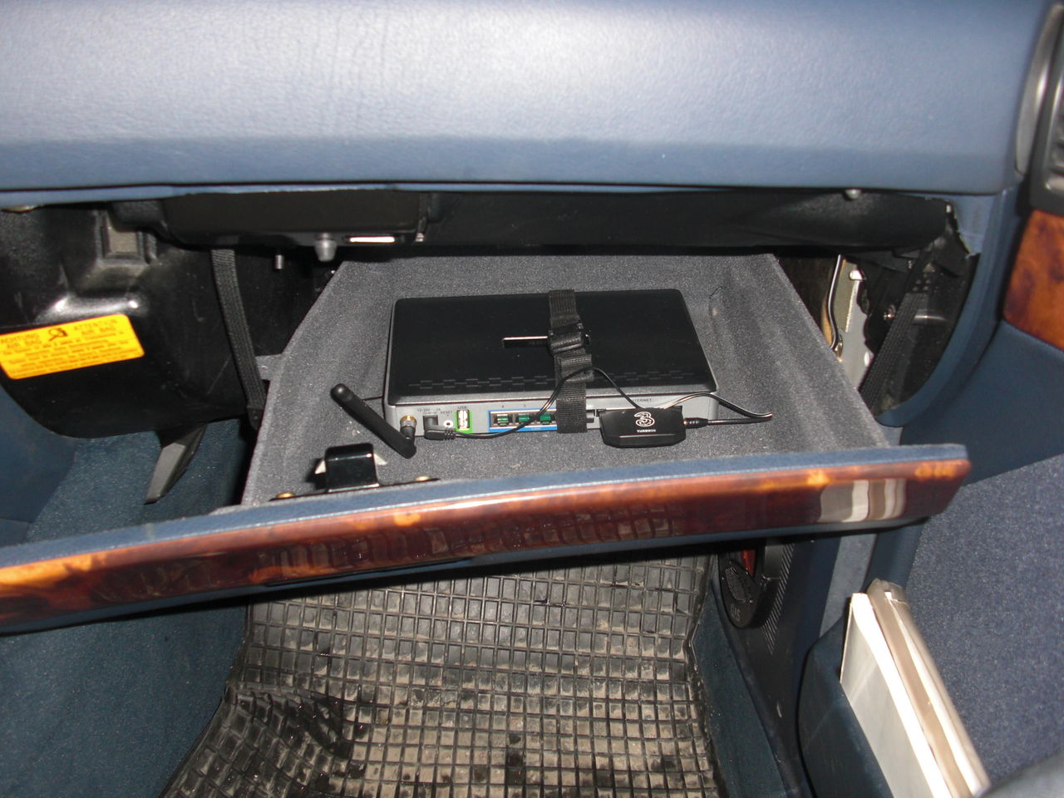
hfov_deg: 51.4
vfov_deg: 39.7
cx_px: 532
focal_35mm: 36
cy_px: 399
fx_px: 1107
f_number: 2.8
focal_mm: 6.3
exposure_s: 1/60
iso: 100
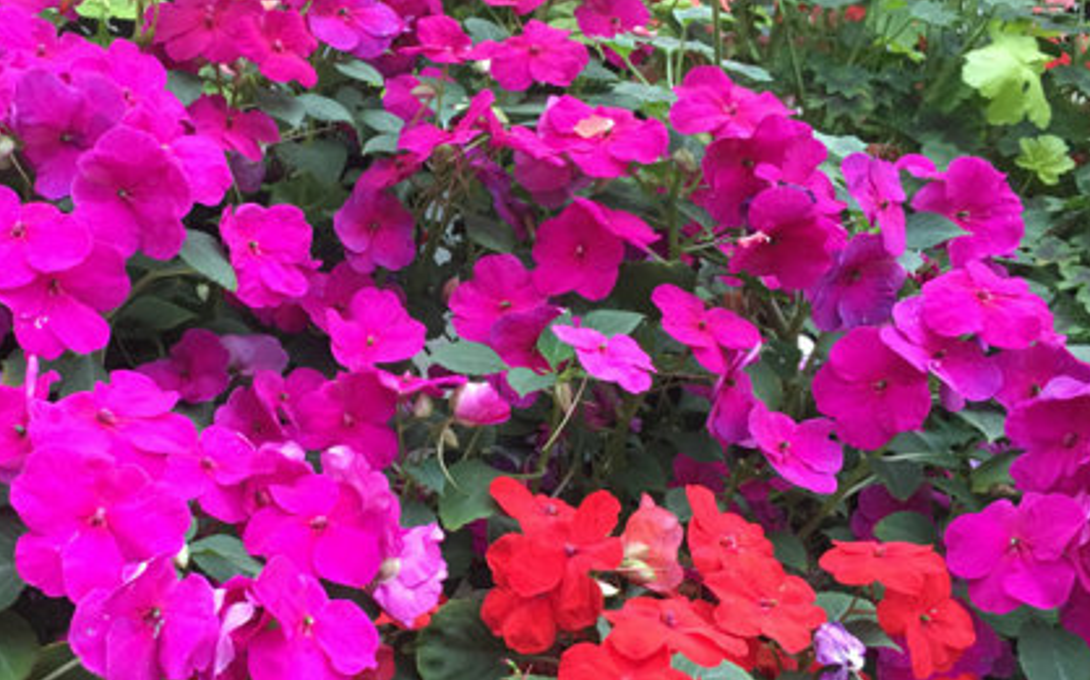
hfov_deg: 39.8
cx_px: 355
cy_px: 430
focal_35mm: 50
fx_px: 1485
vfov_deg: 25.7
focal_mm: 4.15
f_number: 2.2
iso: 50
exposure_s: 1/33
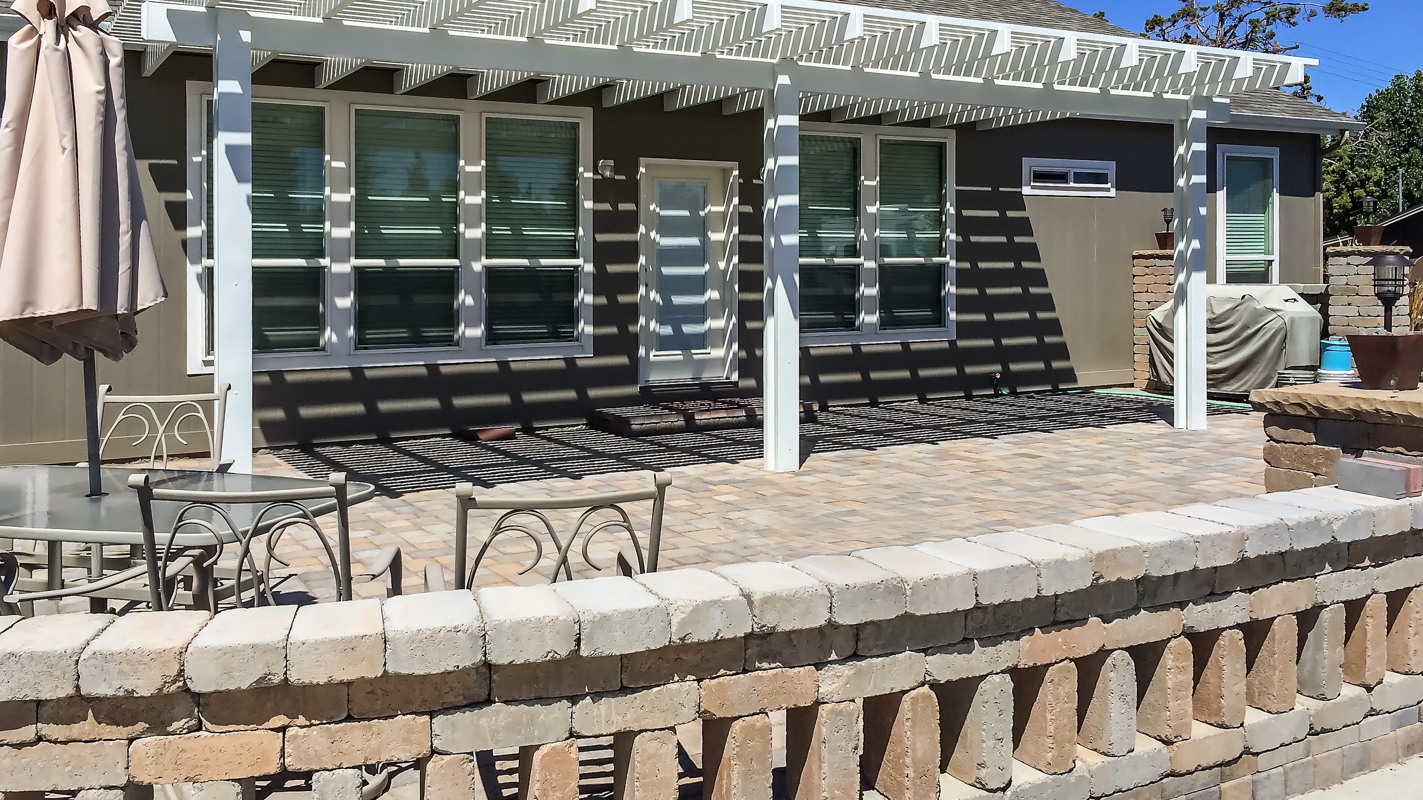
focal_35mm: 32
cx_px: 707
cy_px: 381
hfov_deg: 61.0
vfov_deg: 36.7
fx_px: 1207
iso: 32
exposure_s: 1/3700
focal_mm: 4.15
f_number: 2.2
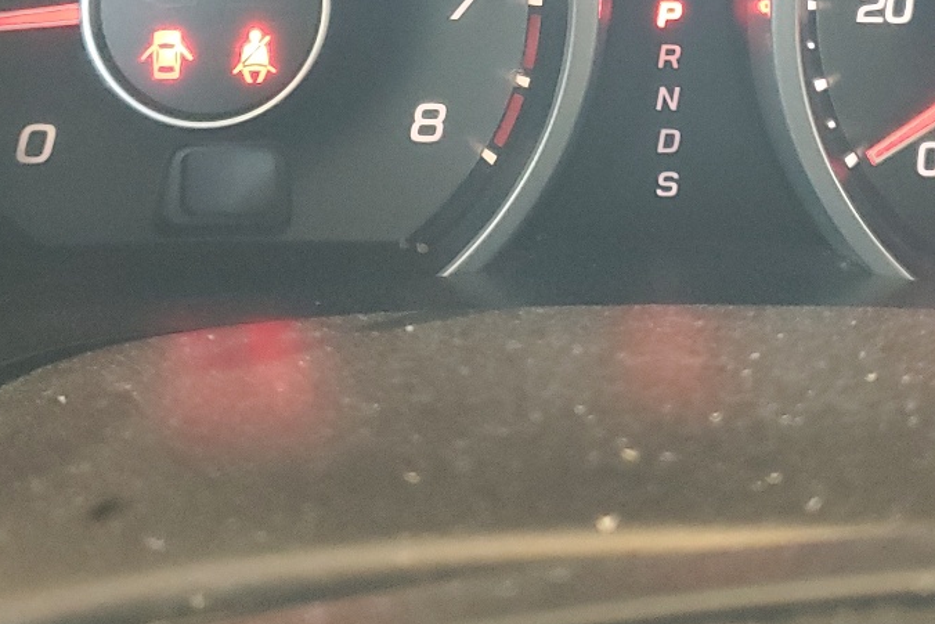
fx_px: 1662
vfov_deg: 19.9
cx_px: 635
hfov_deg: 31.1
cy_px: -133
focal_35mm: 64
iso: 317
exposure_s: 1/40
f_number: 1.5
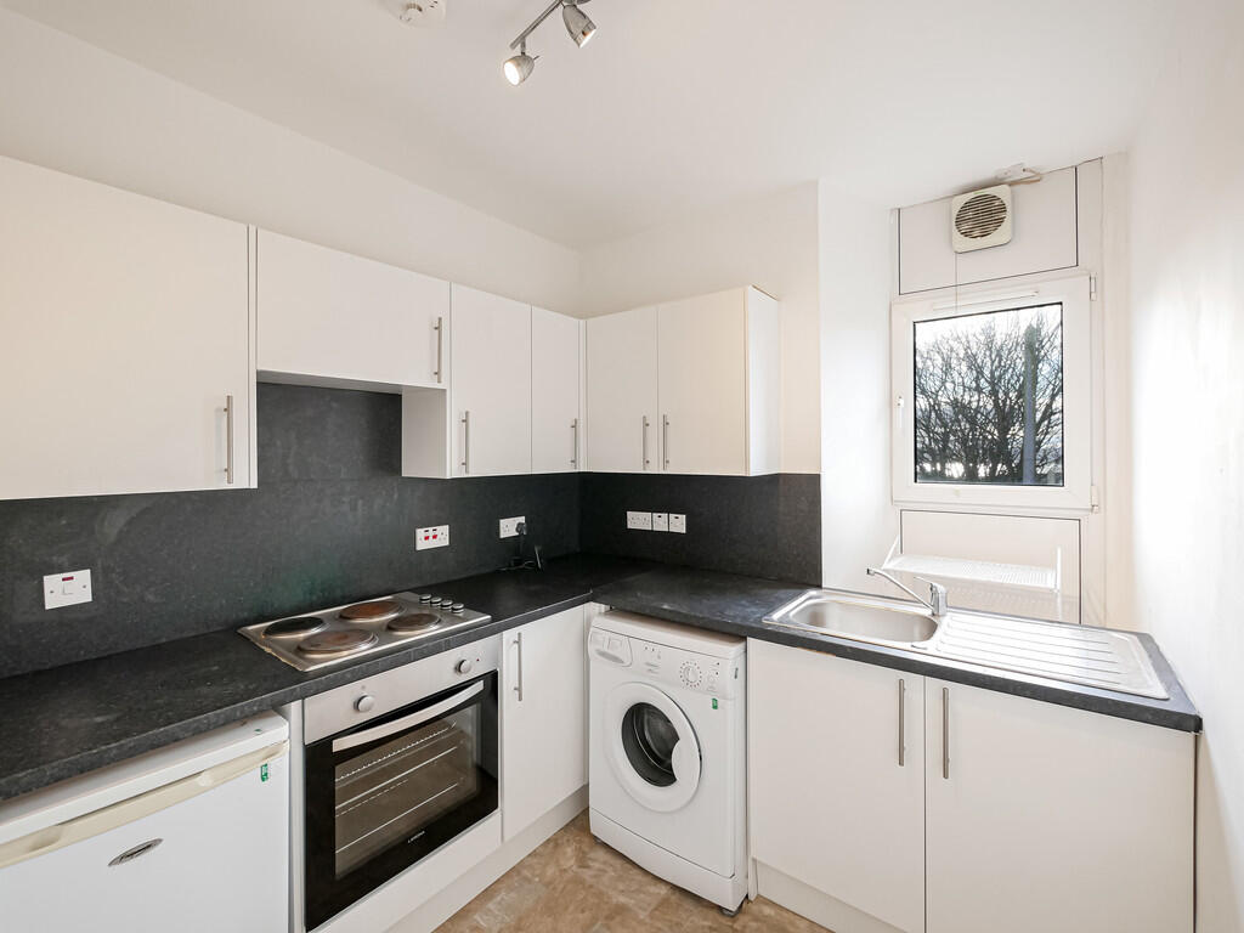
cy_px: 466
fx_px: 503
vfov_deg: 85.7
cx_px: 622
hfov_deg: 102.1
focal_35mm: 14
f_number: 4
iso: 500
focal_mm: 7
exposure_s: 1/60
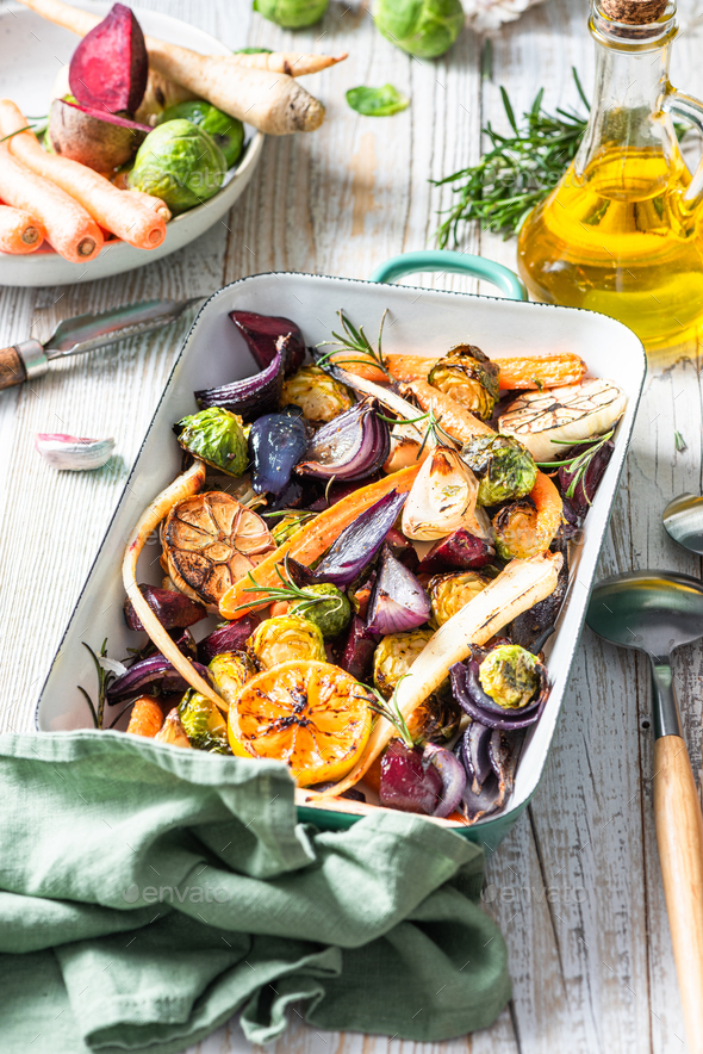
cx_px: 352
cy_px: 527
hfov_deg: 13.1
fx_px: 3073
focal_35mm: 105
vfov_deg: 19.5
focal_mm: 105
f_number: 11
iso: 80
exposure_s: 1/160
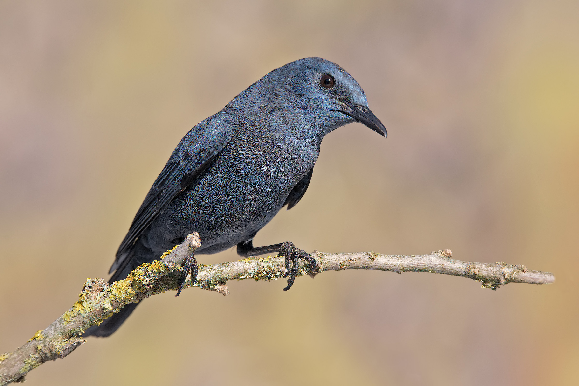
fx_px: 7237
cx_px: 290
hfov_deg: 4.6
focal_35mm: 450
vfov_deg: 3.1
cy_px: 193
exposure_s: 1/1250
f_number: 11
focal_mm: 450
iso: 1000
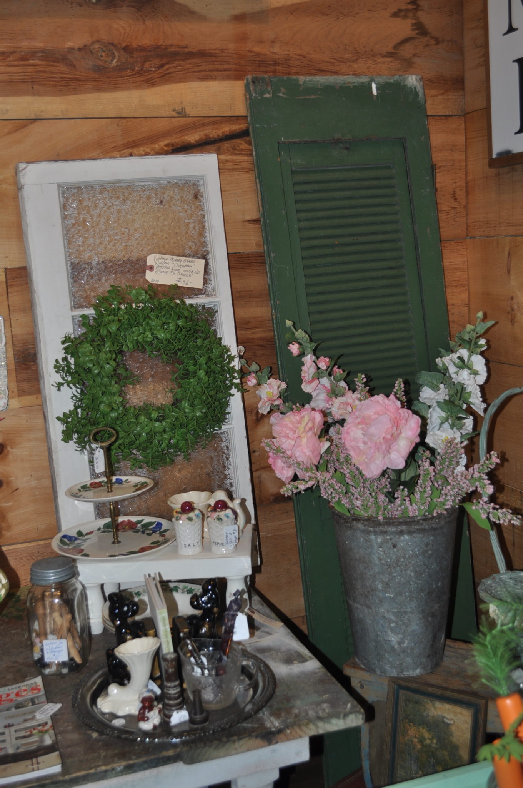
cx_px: 262
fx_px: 852
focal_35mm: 39
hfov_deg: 34.1
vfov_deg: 49.6
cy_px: 394
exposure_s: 1/60
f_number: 4.2
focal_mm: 26
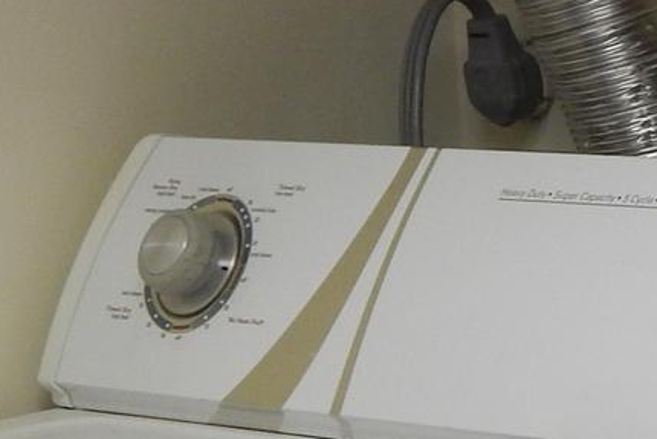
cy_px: 303
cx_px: 820
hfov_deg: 9.5
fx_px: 3888
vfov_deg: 6.5
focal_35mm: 213
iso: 200
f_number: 3.6
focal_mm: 7.7
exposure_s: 1/30
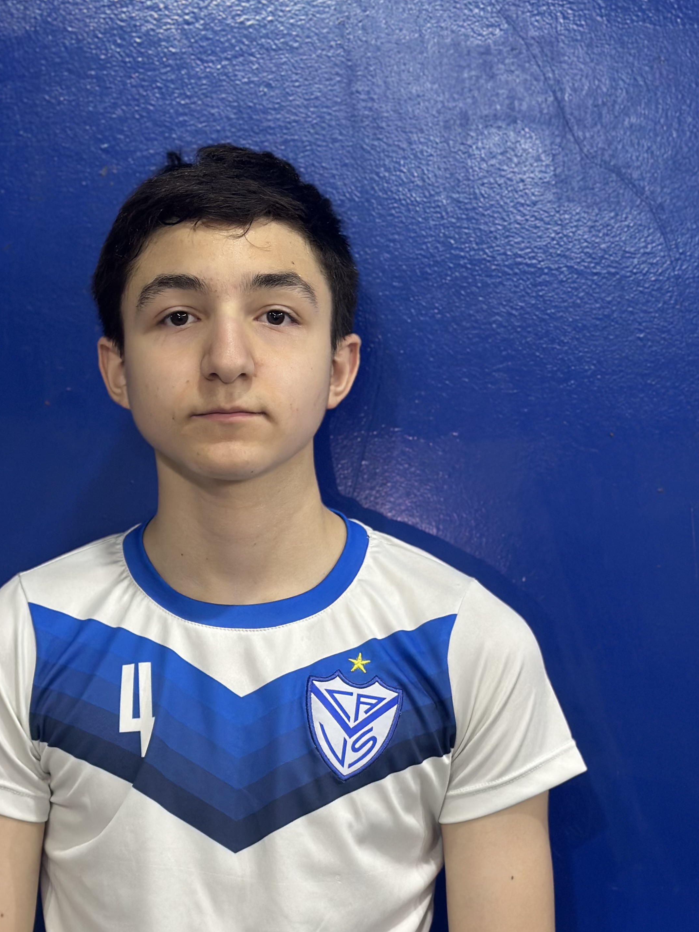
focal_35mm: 68
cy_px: 618
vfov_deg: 28.4
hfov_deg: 21.6
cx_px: 248
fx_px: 1831
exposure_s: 1/50
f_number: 1.78
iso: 160
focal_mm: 6.86
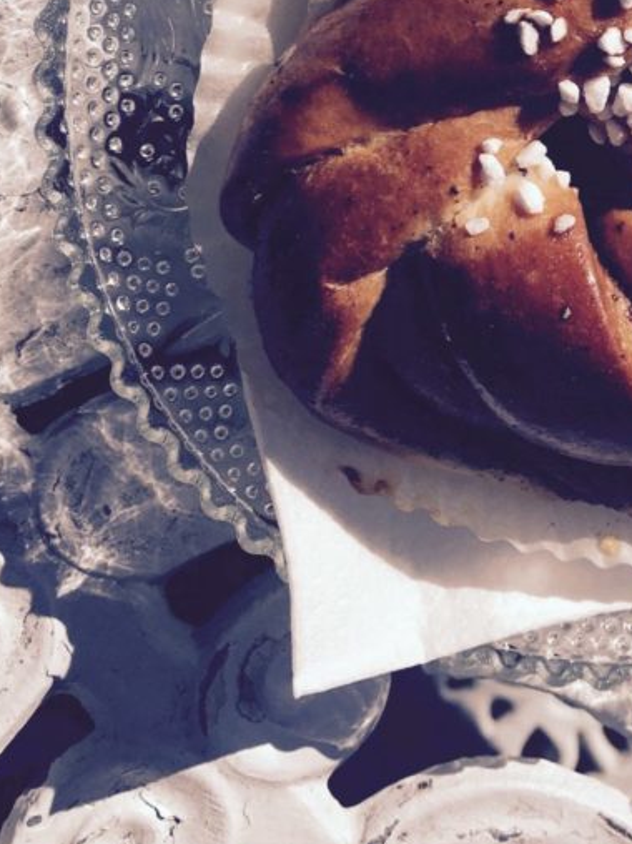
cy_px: -1
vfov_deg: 29.6
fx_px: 1486
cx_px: 654
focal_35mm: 61
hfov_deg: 22.9
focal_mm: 4.15
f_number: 2.2
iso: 25
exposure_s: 1/3663
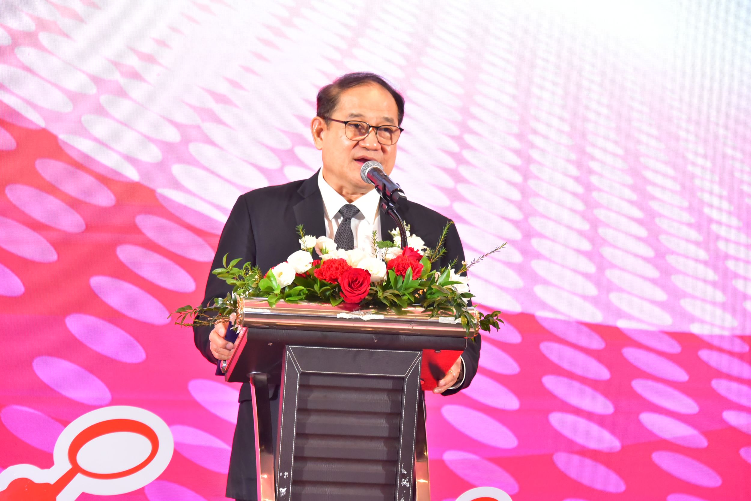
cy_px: 250
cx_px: 376
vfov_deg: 10.2
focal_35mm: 135
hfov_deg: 15.2
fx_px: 2817
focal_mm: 135
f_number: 6.3
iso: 6400
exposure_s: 1/200
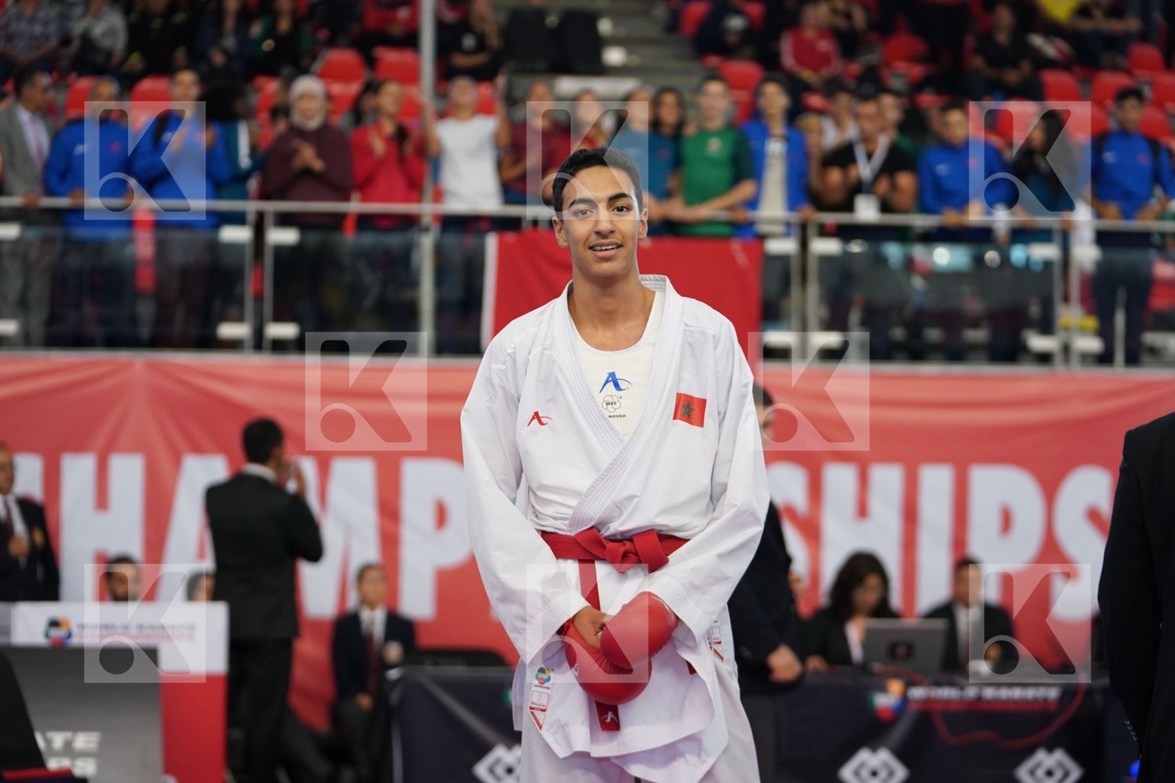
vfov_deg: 14.7
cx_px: 588
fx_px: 3035
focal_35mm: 93
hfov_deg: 21.9
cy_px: 392
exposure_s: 1/1000
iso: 2500
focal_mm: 93
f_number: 2.8
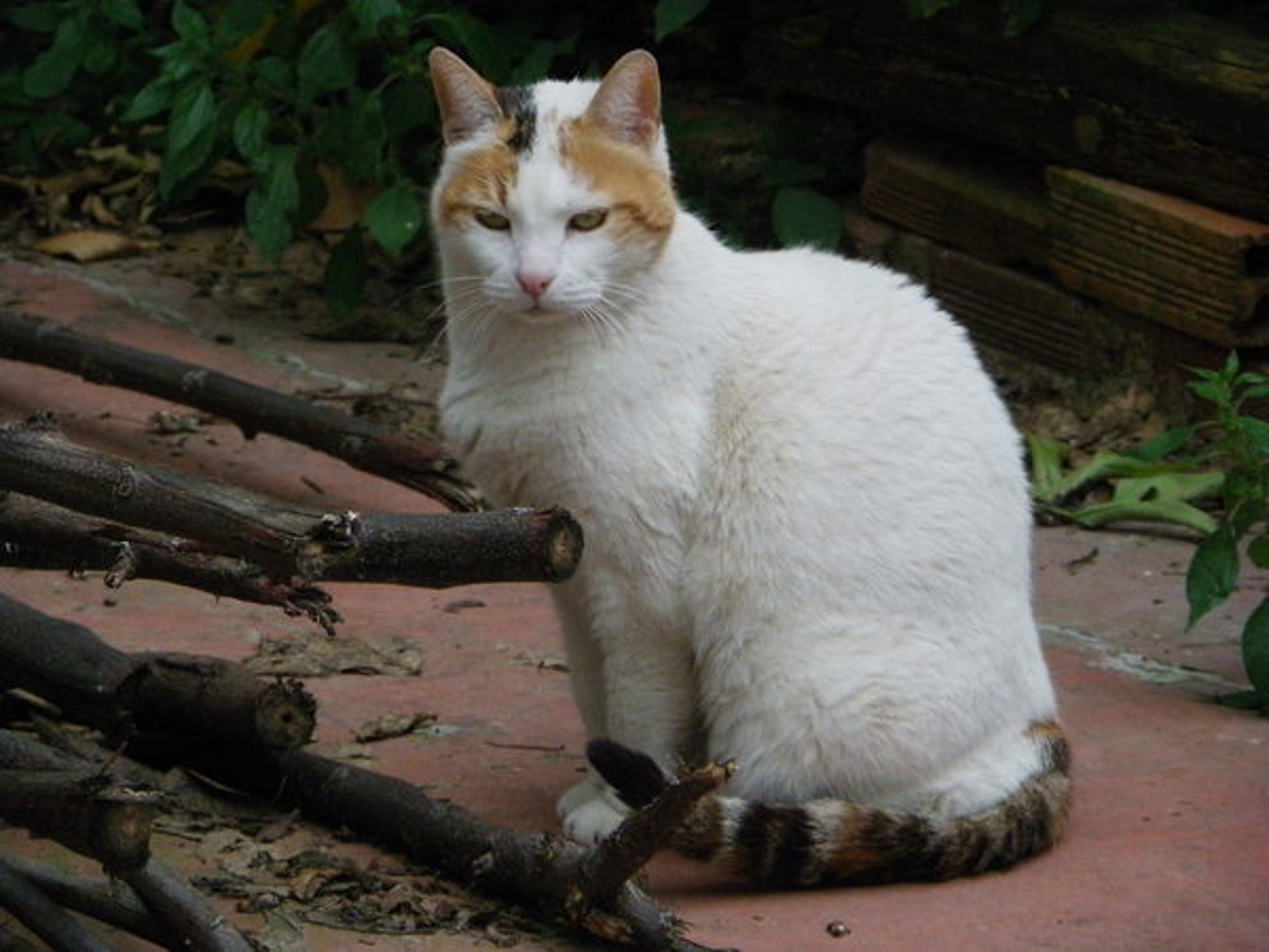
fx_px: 11804
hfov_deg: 6.2
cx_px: 634
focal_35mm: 322
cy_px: 476
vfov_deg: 4.6
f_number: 5
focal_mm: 56.9
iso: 400
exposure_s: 1/640
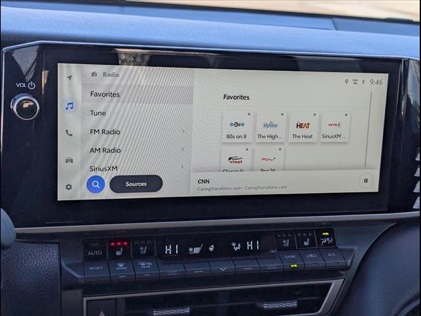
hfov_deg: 38.9
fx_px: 596
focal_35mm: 49
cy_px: 158
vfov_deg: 29.7
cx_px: 210
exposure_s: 1/227
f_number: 1.68
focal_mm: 6.9
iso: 21
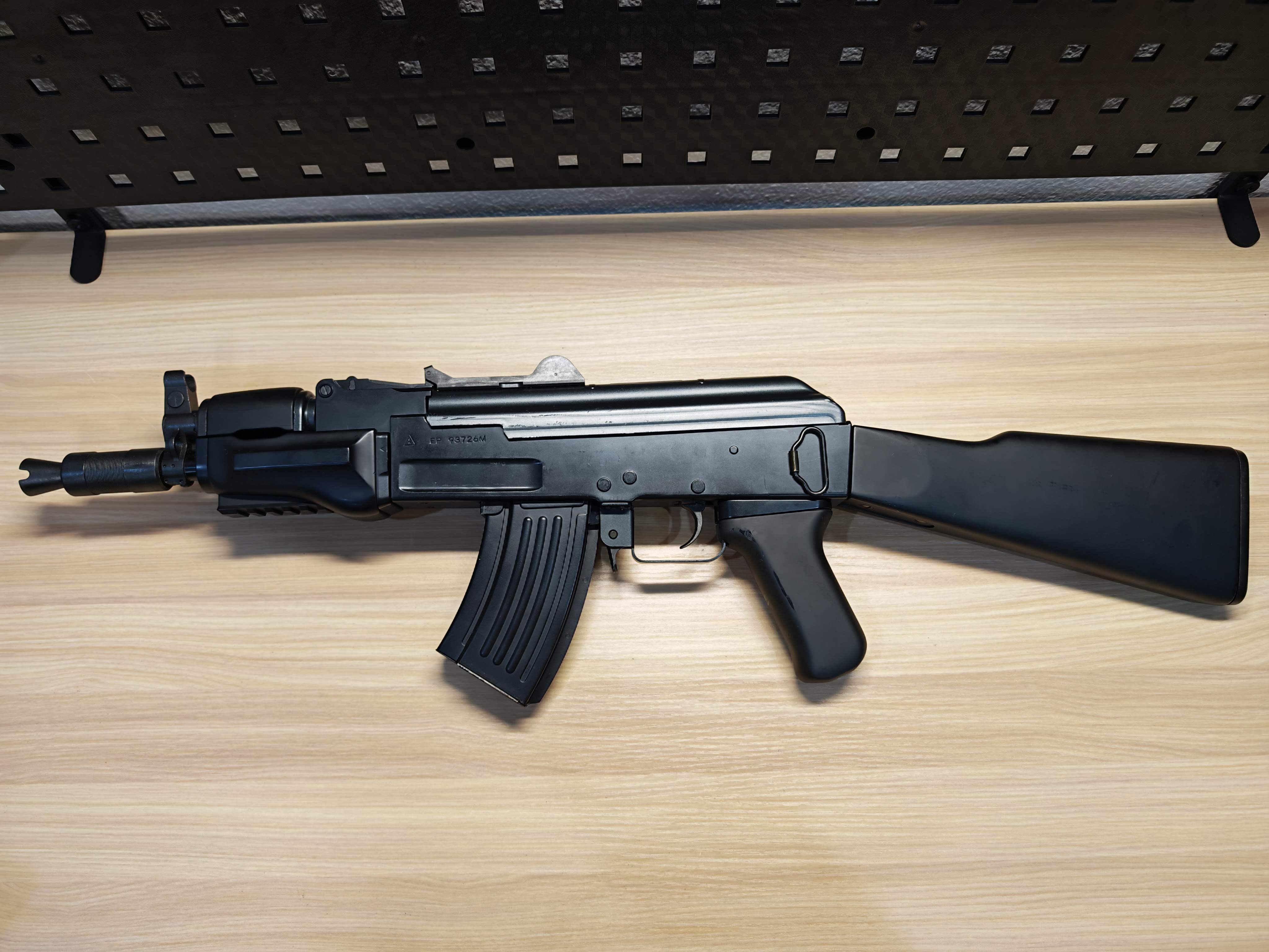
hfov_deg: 71.6
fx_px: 880
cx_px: 634
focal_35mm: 24
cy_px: 476
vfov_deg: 56.8
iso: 160
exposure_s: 1/100
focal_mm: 6.83
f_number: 2
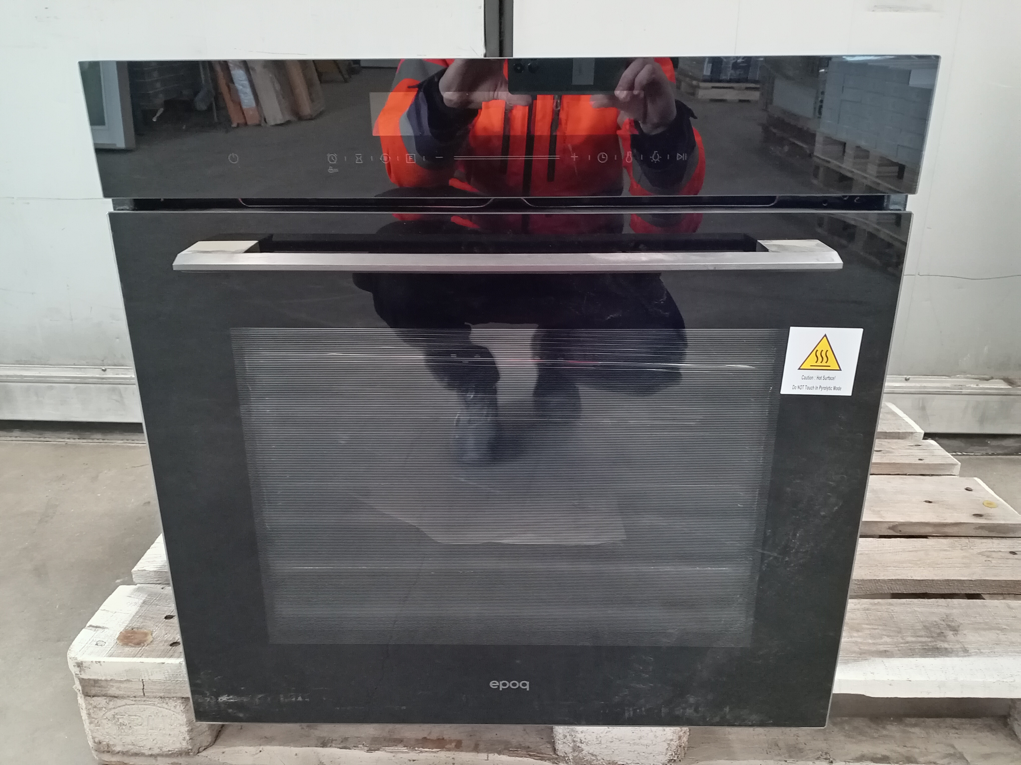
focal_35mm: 27
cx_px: 510
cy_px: 382
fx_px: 796
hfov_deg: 65.3
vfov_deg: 51.4
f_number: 1.8
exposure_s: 1/16.7
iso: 1767
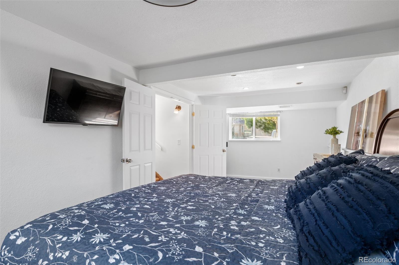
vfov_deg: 70.3
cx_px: 200
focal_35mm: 17
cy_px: 132
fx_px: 188
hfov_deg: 93.3
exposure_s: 1/6
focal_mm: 17
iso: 400
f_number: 8
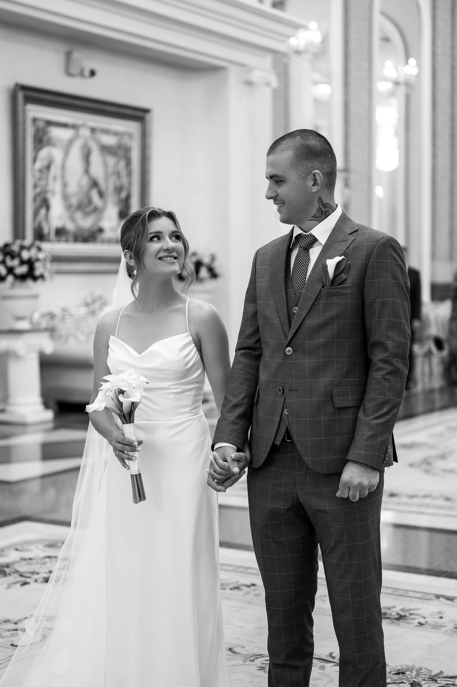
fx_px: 953
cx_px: 228
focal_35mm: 50
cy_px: 344
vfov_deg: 39.6
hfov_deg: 27.0
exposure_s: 1/200
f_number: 2
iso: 800
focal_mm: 50
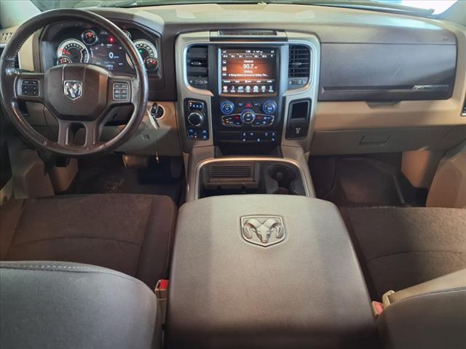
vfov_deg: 51.4
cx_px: 233
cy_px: 174
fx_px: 363
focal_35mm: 27
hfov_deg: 65.3
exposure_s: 1/20
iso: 500
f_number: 1.9
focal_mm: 3.58
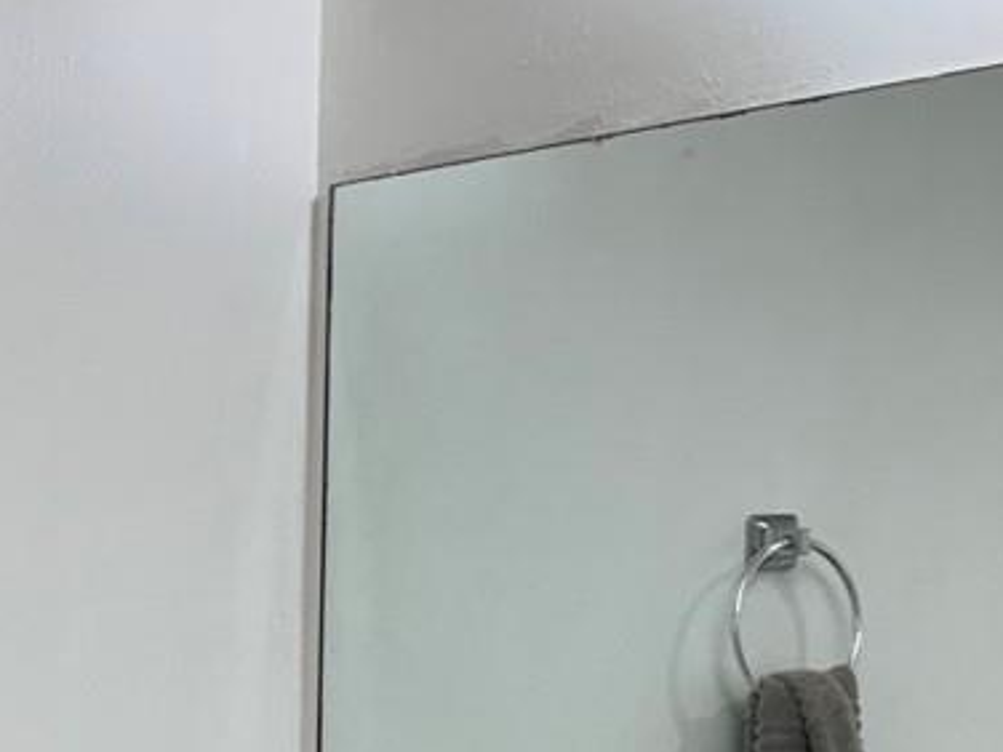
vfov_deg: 13.5
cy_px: 1208
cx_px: 251
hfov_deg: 19.1
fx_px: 2955
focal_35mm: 102
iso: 64
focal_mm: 6.76
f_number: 1.78
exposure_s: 1/120
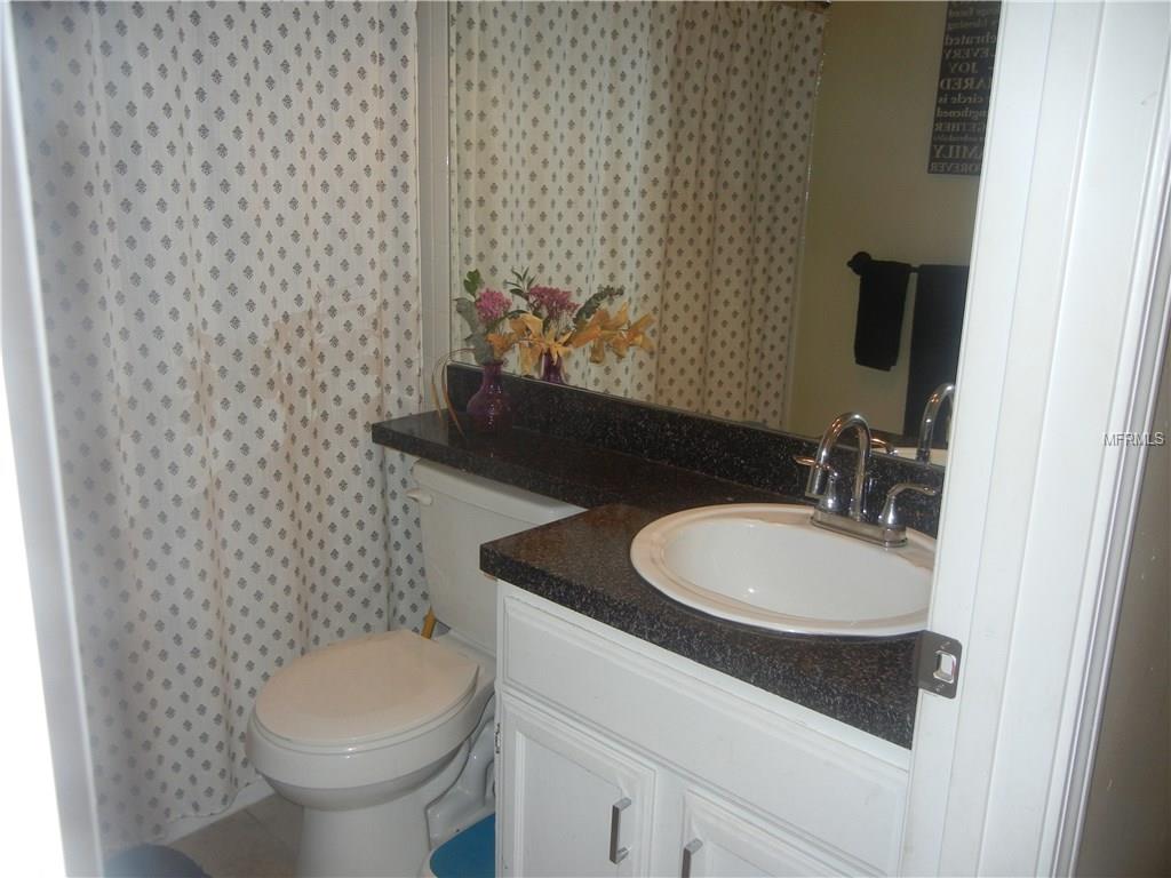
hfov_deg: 60.0
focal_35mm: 30
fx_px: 1015
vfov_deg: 46.8
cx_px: 586
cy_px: 439
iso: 200
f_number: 3.5
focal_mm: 5.4
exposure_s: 1/30
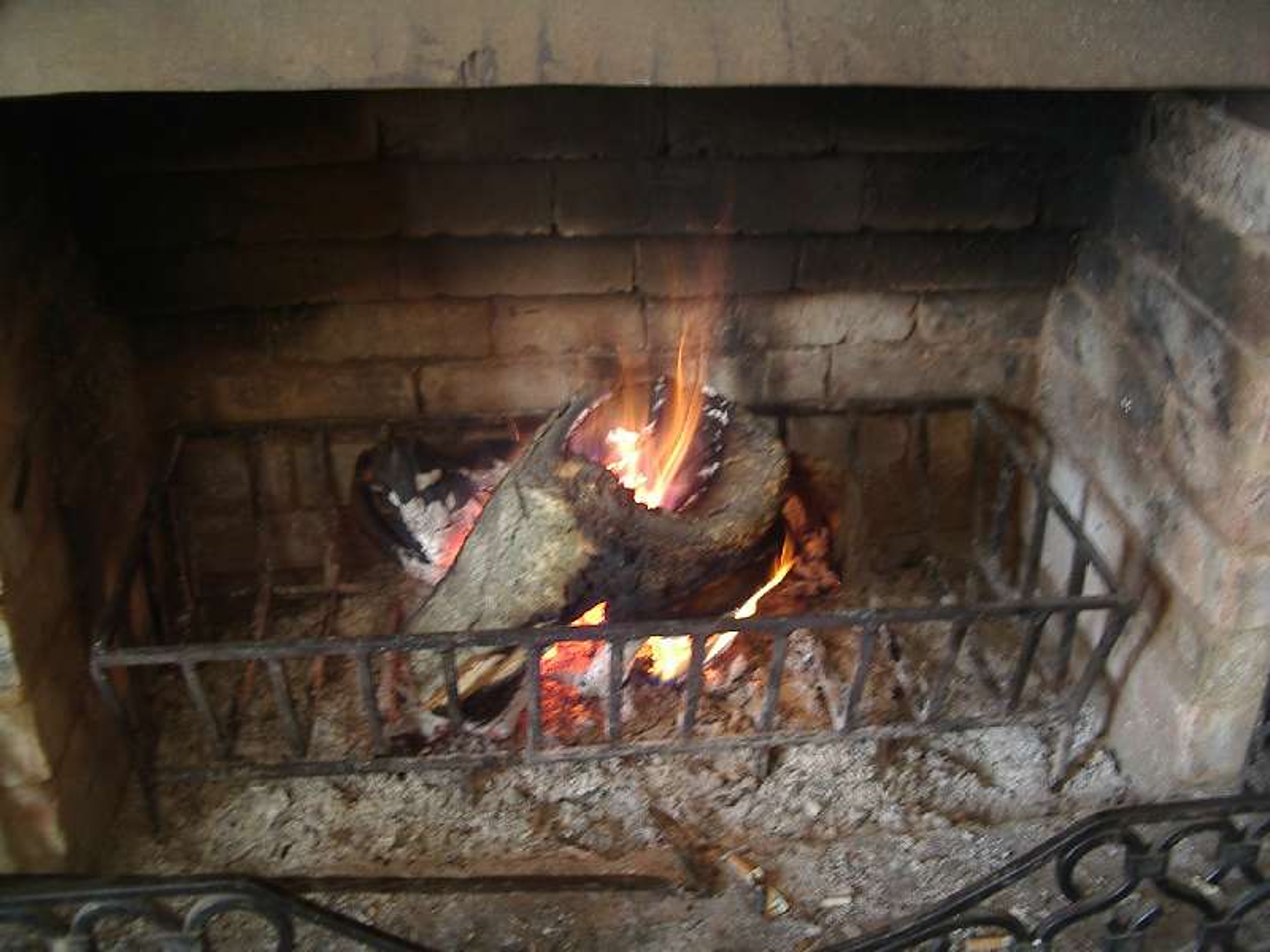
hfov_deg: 49.0
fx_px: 1394
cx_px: 635
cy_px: 476
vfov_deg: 37.7
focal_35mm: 38
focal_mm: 5.8
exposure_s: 1/4
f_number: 2.6
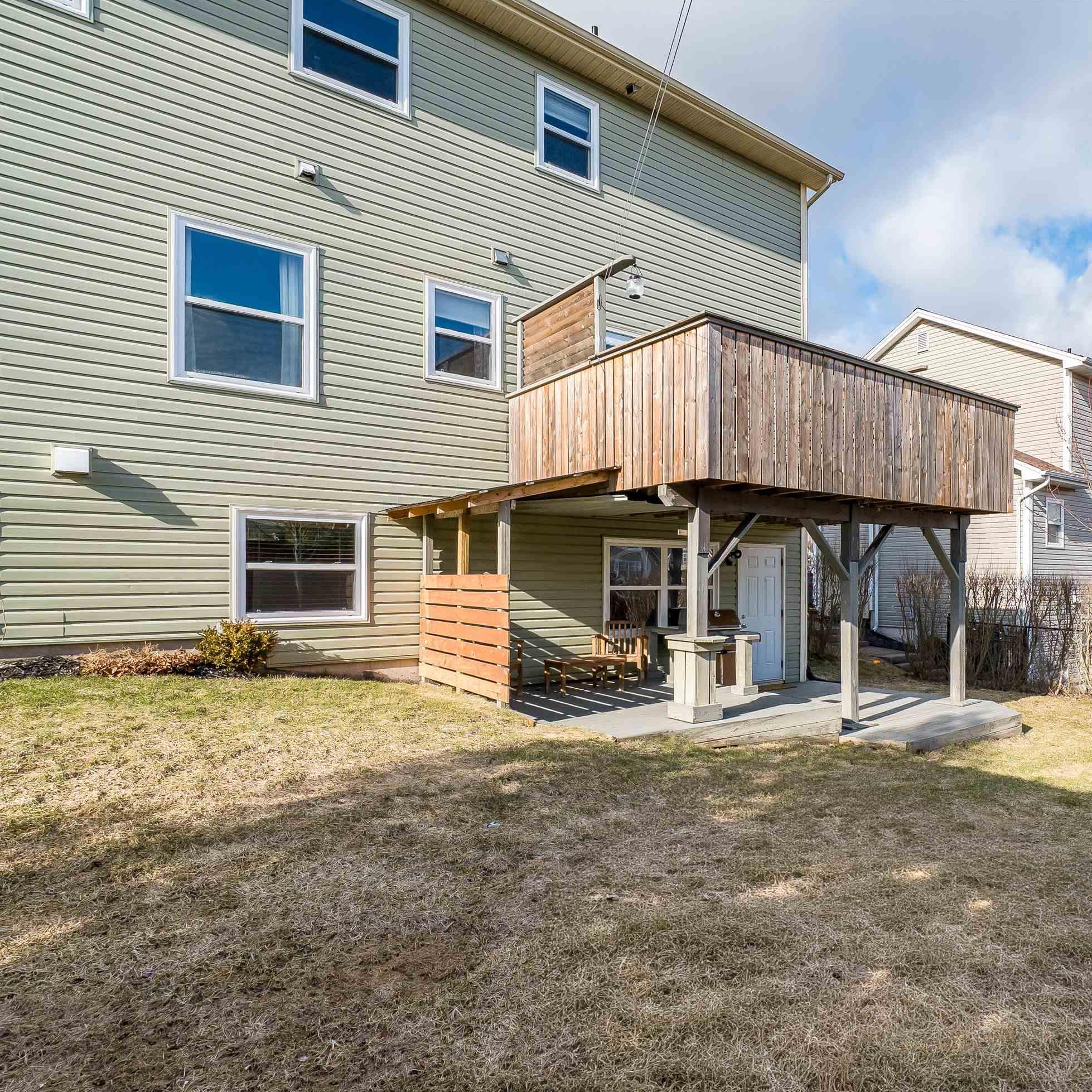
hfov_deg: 72.3
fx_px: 714
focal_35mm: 20
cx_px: 740
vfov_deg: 74.8
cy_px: 568
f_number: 7.1
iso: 400
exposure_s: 1/1000
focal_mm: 10
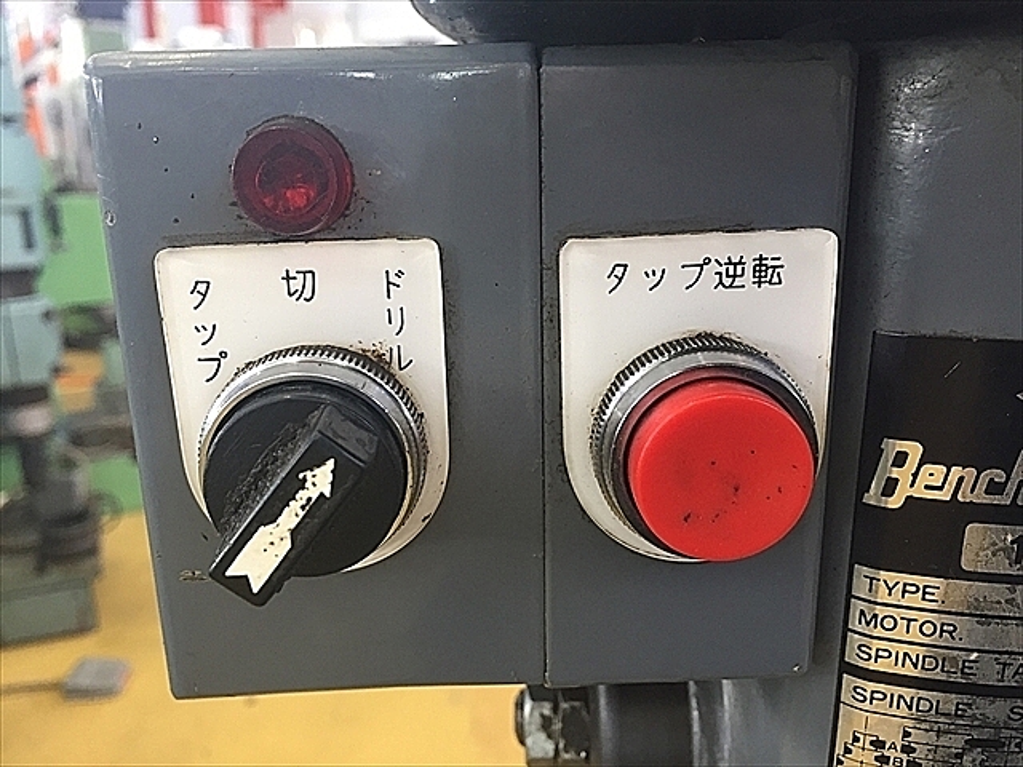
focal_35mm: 29
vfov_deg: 48.2
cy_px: 384
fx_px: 857
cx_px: 512
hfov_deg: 61.7
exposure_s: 1/30
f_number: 2.2
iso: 80
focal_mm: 4.15
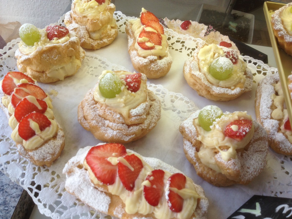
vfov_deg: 40.7
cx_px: 146
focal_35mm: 35
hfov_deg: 52.6
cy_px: 110
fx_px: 295
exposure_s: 1/125
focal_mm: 4.28
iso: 64
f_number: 2.4
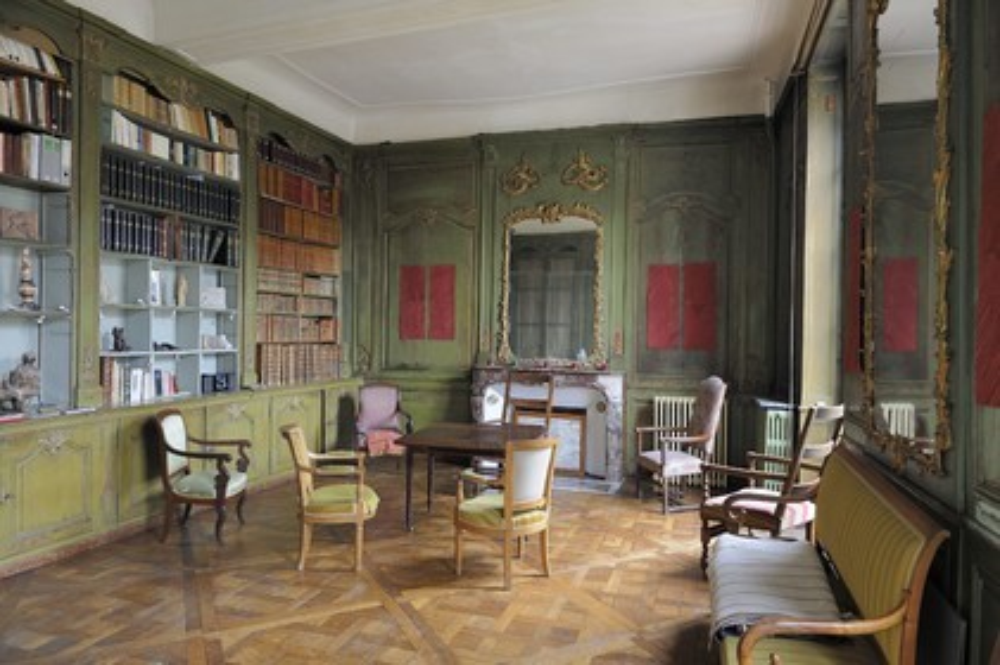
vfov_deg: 53.1
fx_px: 666
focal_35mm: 24
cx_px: 500
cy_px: 332
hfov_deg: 73.8
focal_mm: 24
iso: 800
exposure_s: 1/30
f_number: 4.5
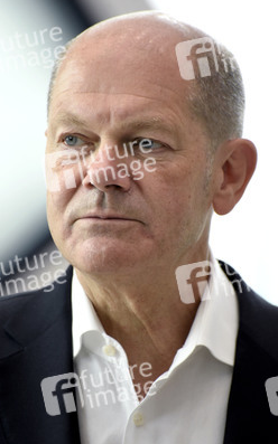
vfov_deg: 6.8
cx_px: 131
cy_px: 221
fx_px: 3735
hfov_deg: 4.3
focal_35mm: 308
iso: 3200
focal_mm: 300
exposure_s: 1/250
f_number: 5.6
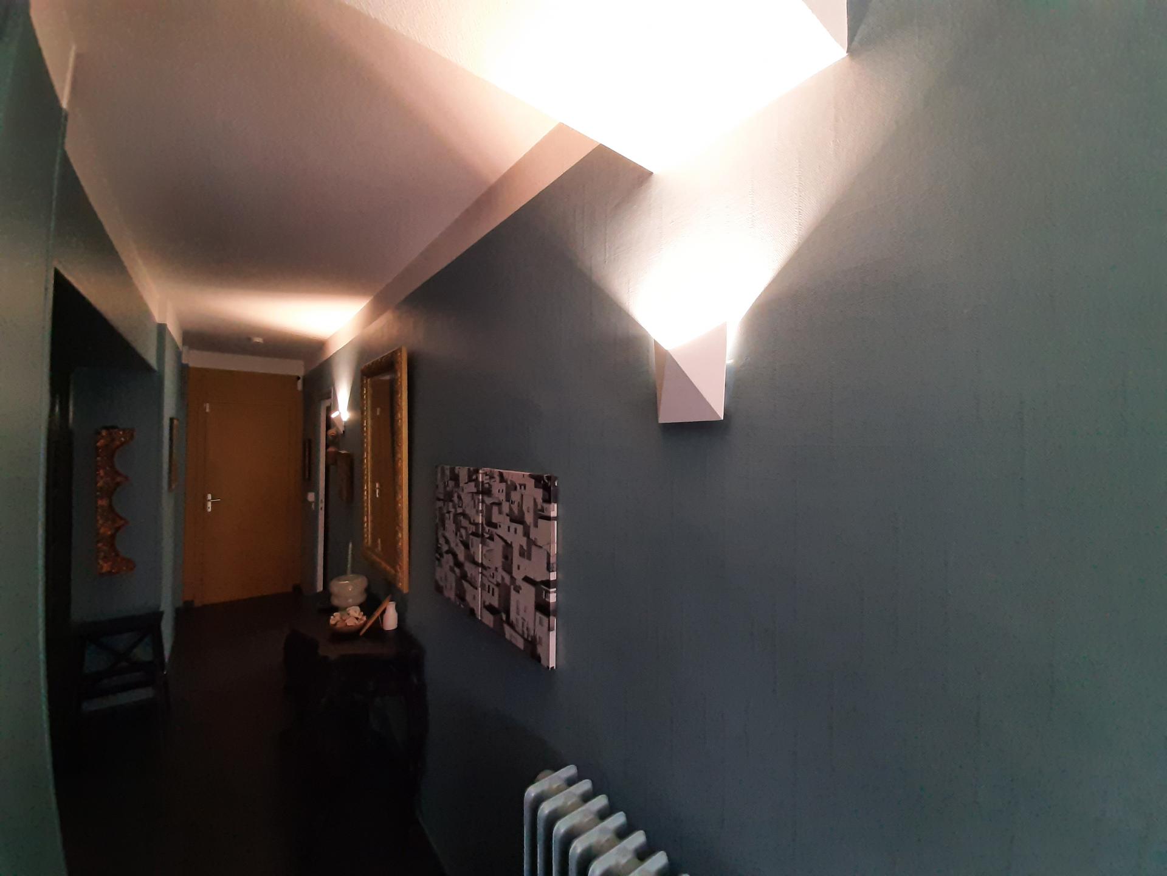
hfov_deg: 106.2
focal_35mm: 13
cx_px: 584
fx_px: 438
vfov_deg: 89.9
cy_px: 438
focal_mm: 1.42
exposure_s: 1/33
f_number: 2.2
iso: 200
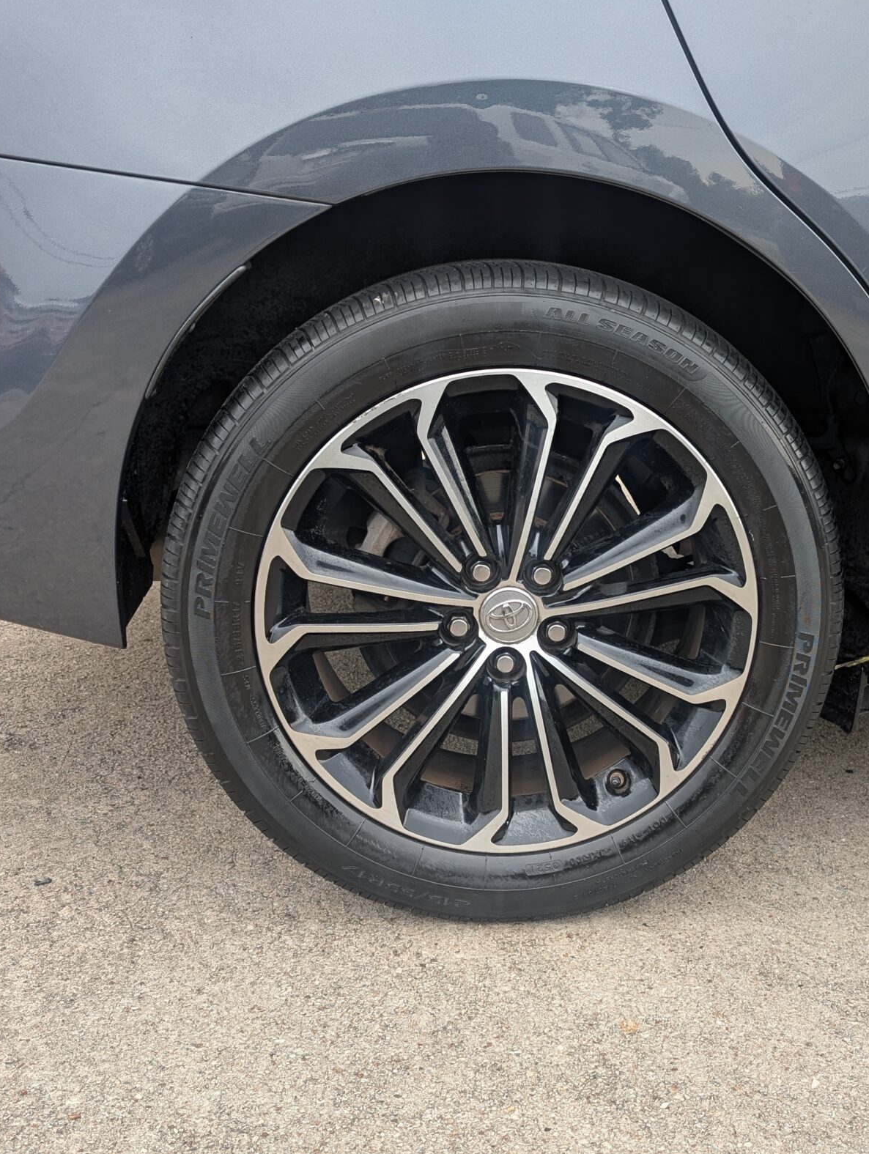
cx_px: 569
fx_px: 1302
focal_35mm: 39
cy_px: 602
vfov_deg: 47.8
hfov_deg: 36.6
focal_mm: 6.9
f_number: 1.68
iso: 19
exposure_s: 1/64.2
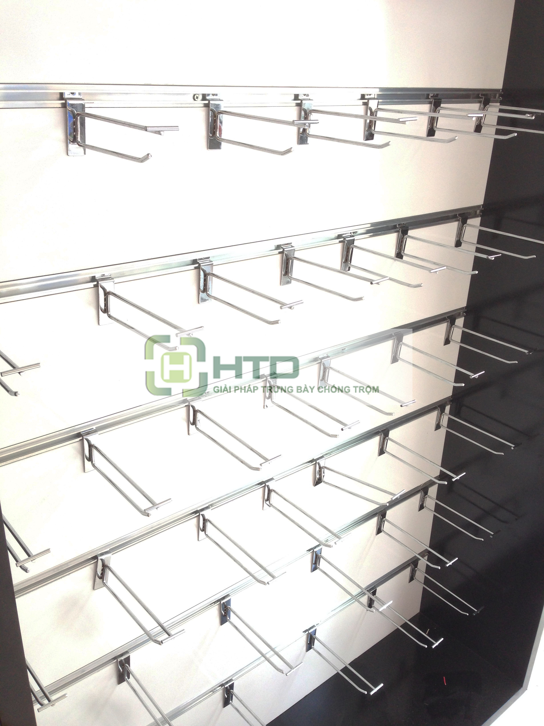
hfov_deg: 42.9
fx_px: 691
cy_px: 363
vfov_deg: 55.4
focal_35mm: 33
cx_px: 272
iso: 64
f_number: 2.4
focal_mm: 4.12
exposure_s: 1/40
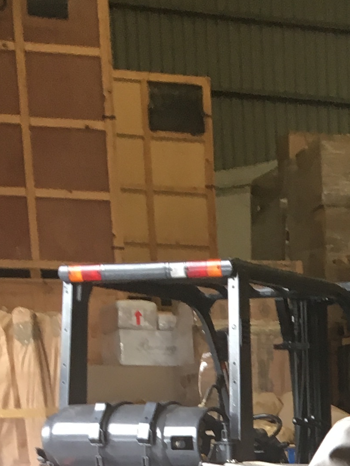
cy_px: 706
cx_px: 572
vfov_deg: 16.5
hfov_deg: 12.8
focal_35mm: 108
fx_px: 1456
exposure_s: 1/33
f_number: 2.2
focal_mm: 4.15
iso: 80
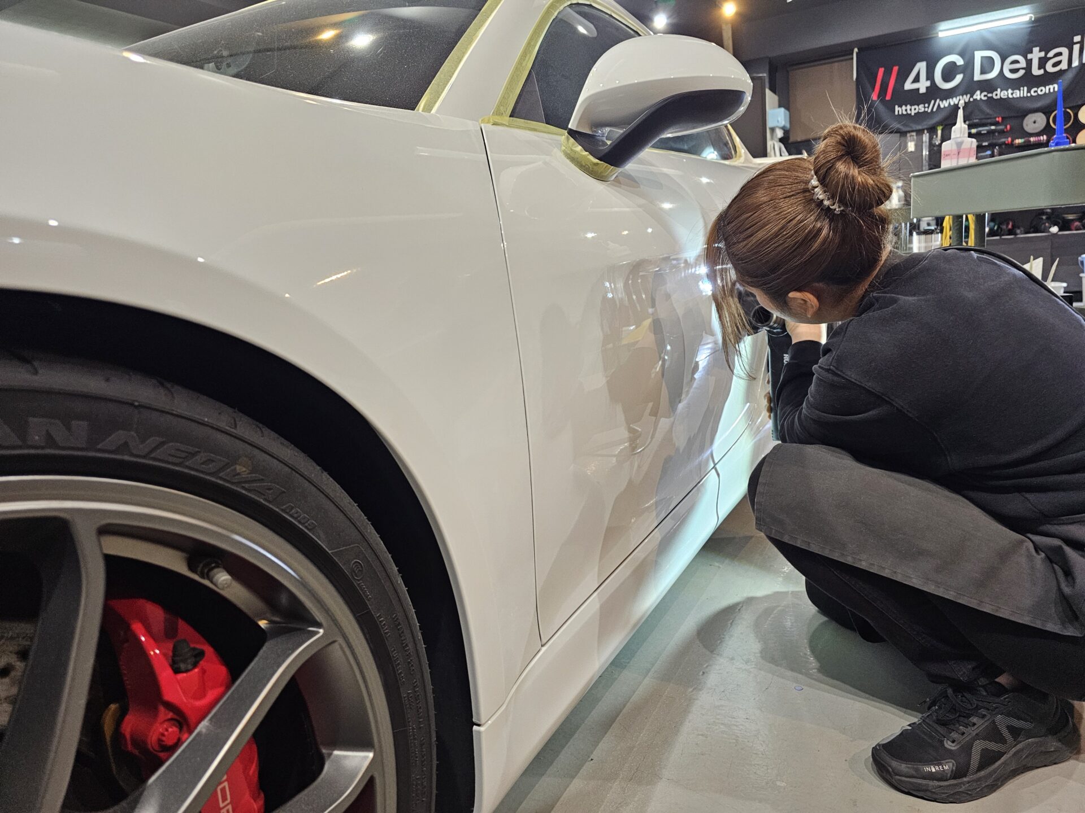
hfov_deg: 73.9
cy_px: 406
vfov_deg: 58.9
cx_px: 542
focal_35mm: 23
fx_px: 721
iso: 500
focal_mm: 6.3
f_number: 1.7
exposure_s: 1/100
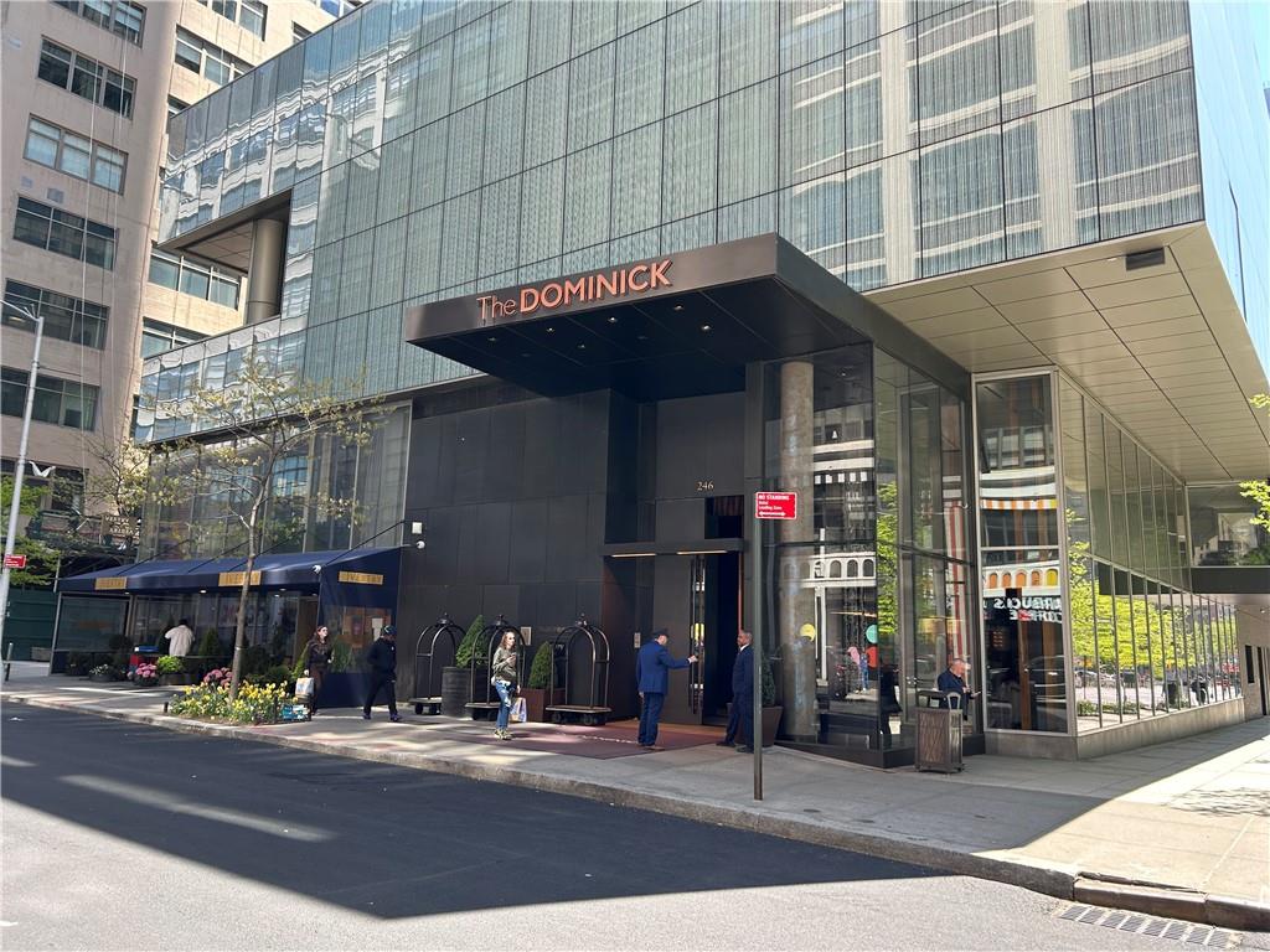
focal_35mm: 26
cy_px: 476
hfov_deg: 67.3
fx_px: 954
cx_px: 635
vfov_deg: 53.1
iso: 50
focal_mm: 5.7
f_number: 1.5
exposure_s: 1/448
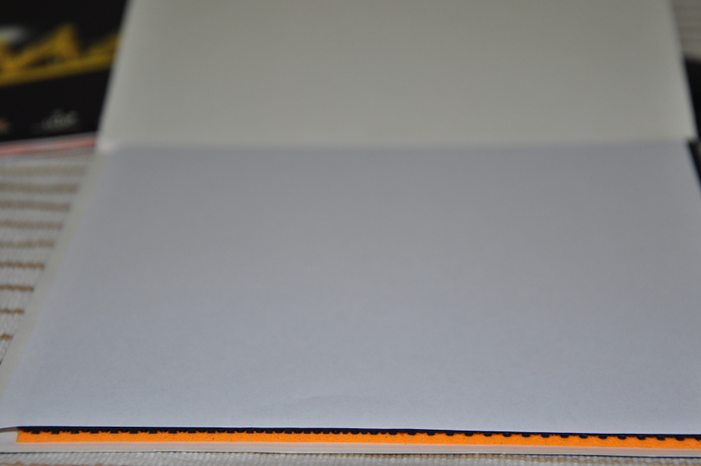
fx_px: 1945
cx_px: 397
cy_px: 213
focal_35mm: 100
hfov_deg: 20.4
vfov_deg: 13.7
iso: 200
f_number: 5
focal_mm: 58
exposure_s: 1/20
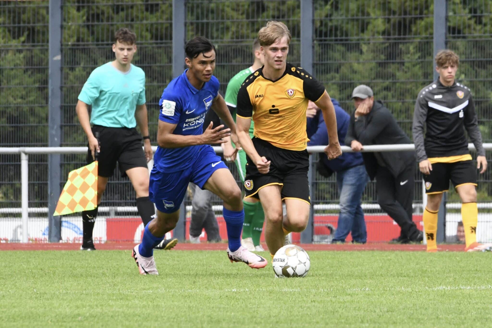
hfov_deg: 5.2
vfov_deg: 3.4
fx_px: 5467
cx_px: 246
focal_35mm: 400
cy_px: 164
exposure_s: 1/1600
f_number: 13
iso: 4000
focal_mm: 400
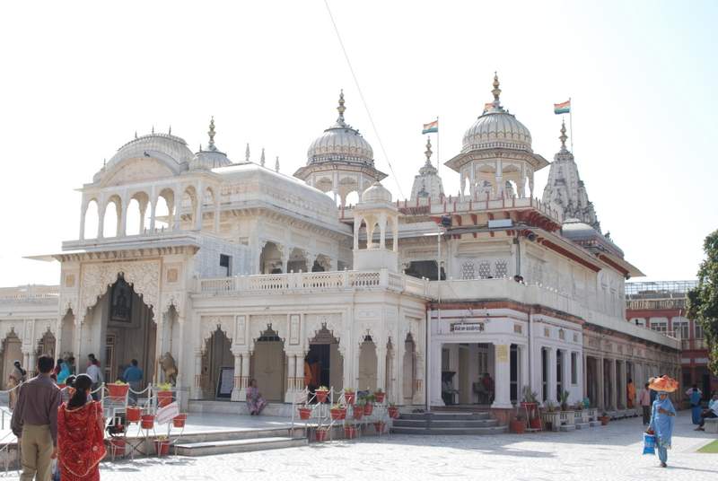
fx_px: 839
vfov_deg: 32.0
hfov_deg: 46.3
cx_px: 359
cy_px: 240
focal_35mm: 42
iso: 100
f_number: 8
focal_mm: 28
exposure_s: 1/250
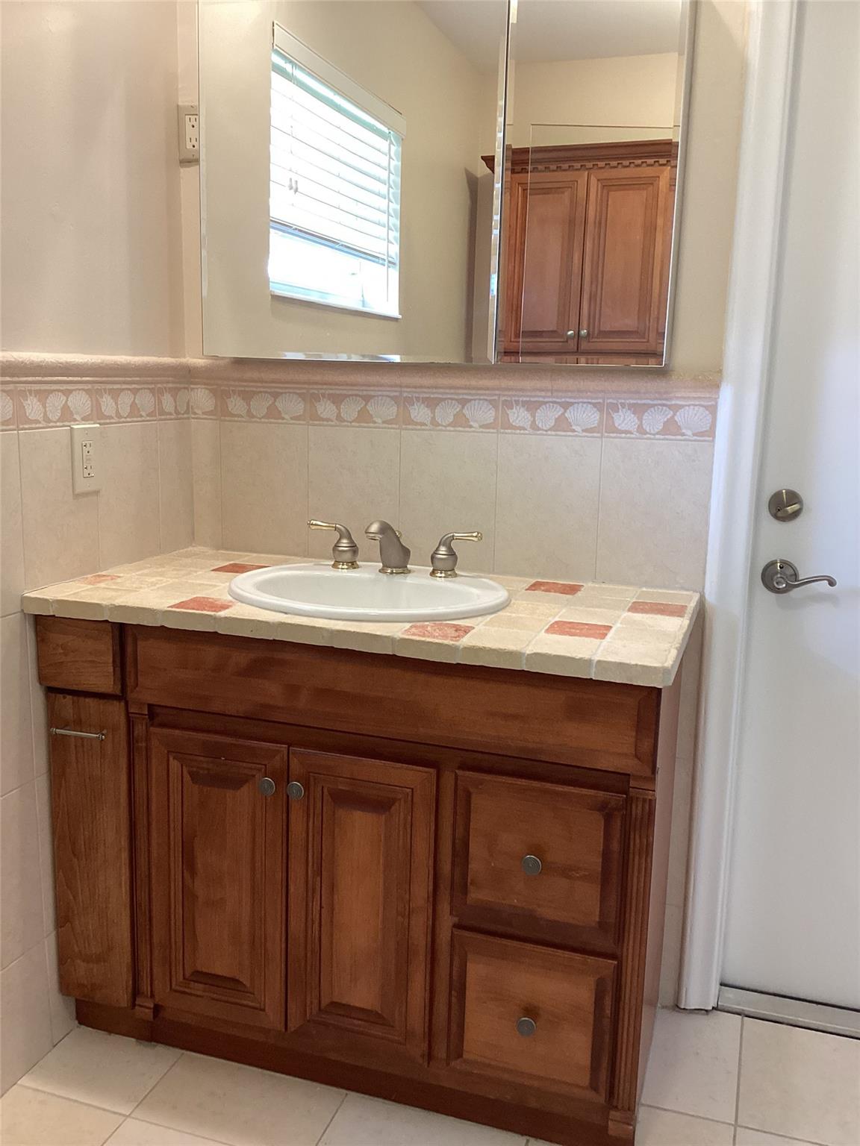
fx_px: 1027
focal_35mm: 31
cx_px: 430
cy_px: 573
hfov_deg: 45.4
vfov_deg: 58.4
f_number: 2.4
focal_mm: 3.3
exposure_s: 1/60
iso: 200
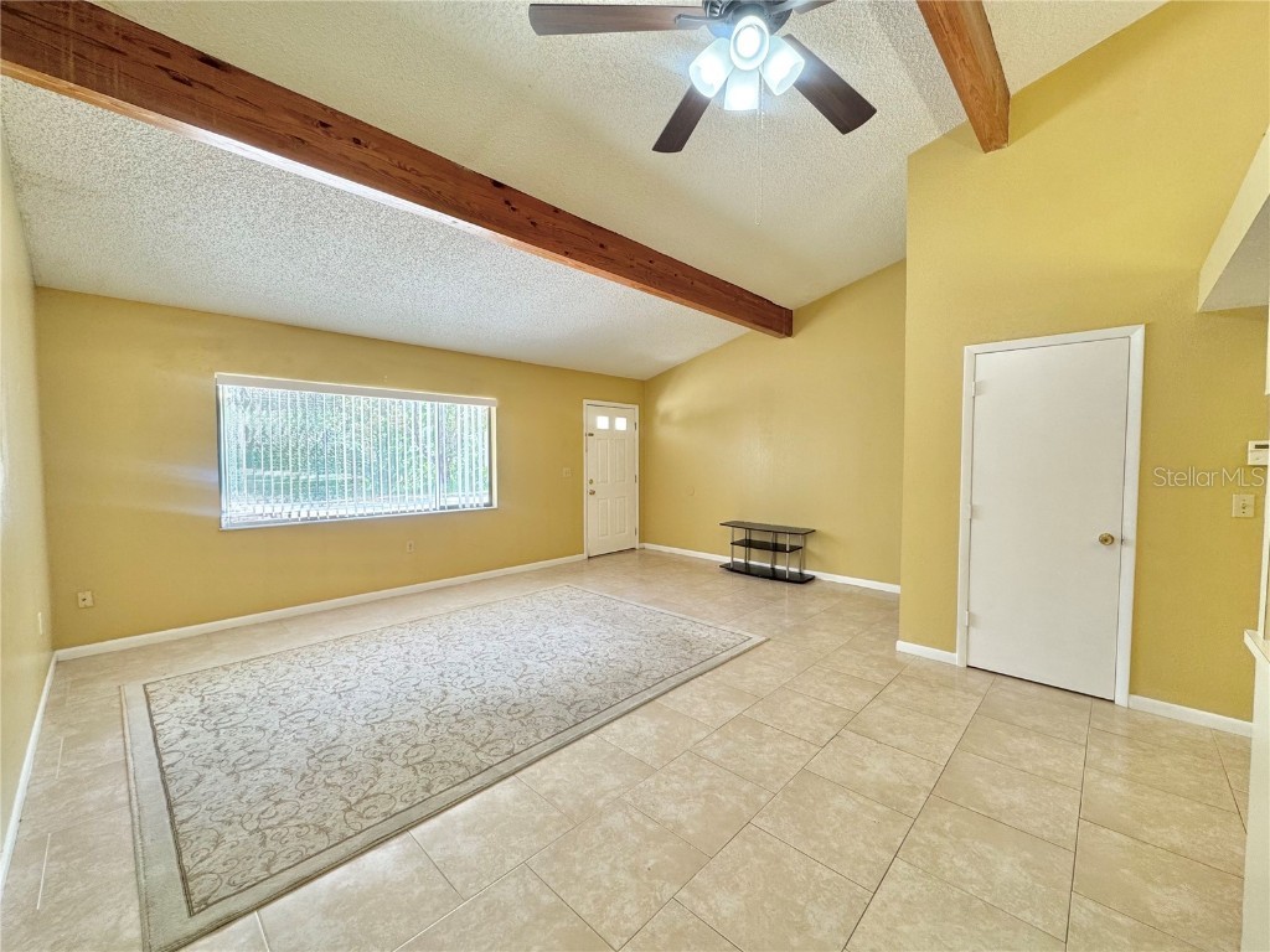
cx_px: 635
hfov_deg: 102.1
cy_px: 476
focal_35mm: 14
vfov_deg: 85.7
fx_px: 514
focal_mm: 2.22
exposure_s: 1/120
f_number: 2.2
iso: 160
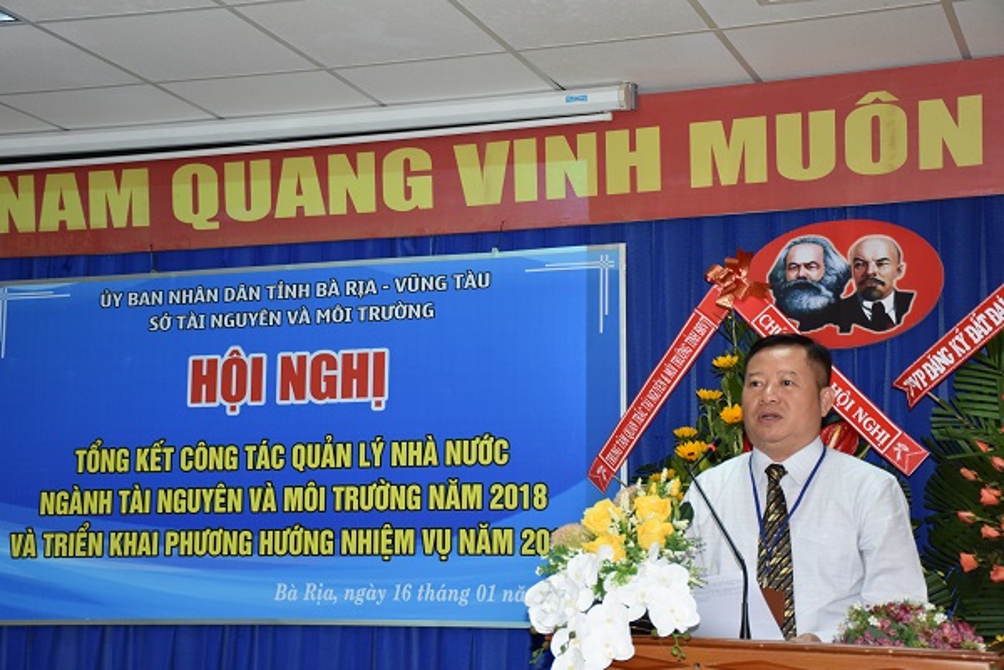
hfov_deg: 31.9
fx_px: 1757
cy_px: 335
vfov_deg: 21.6
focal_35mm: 63
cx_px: 502
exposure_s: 1/60
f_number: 4.5
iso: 720
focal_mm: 42
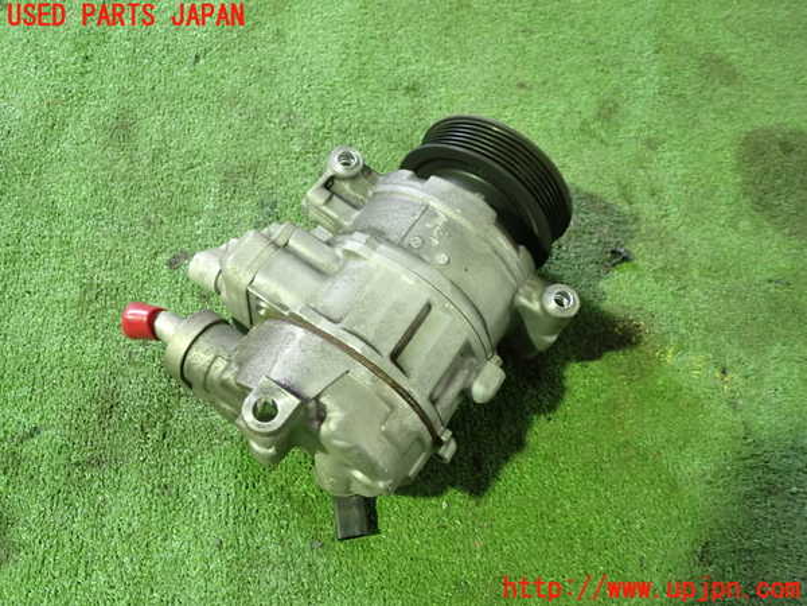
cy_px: 303
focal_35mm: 30
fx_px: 699
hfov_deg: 60.0
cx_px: 404
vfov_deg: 46.8
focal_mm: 5.4
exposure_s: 1/30
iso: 800
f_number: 2.3
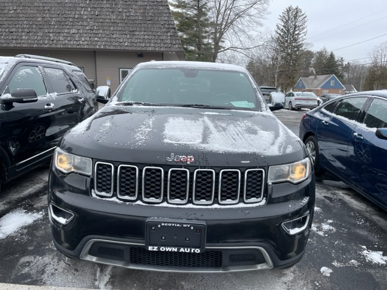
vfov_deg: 53.1
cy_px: 145
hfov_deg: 67.3
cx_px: 194
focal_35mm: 26
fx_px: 291
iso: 32
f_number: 1.6
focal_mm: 4.2
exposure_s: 1/682
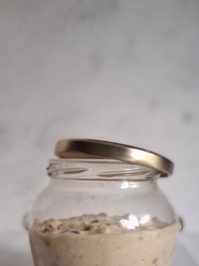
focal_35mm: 40
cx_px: 94
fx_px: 306
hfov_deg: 36.0
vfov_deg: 45.9
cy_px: 183
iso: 400
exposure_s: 1/25
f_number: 1.8
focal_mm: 4.69
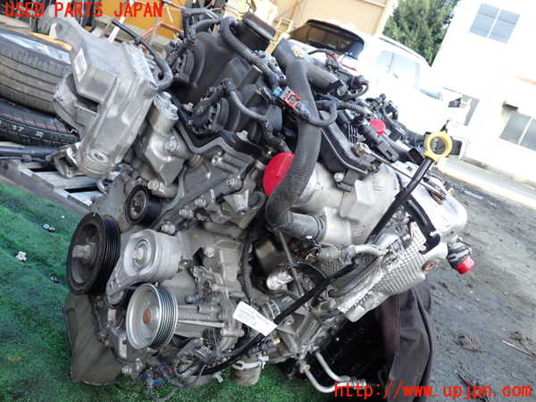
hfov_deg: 60.0
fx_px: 465
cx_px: 268
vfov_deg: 46.8
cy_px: 201
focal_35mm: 30
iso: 100
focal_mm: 5.4
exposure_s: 1/60
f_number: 2.3
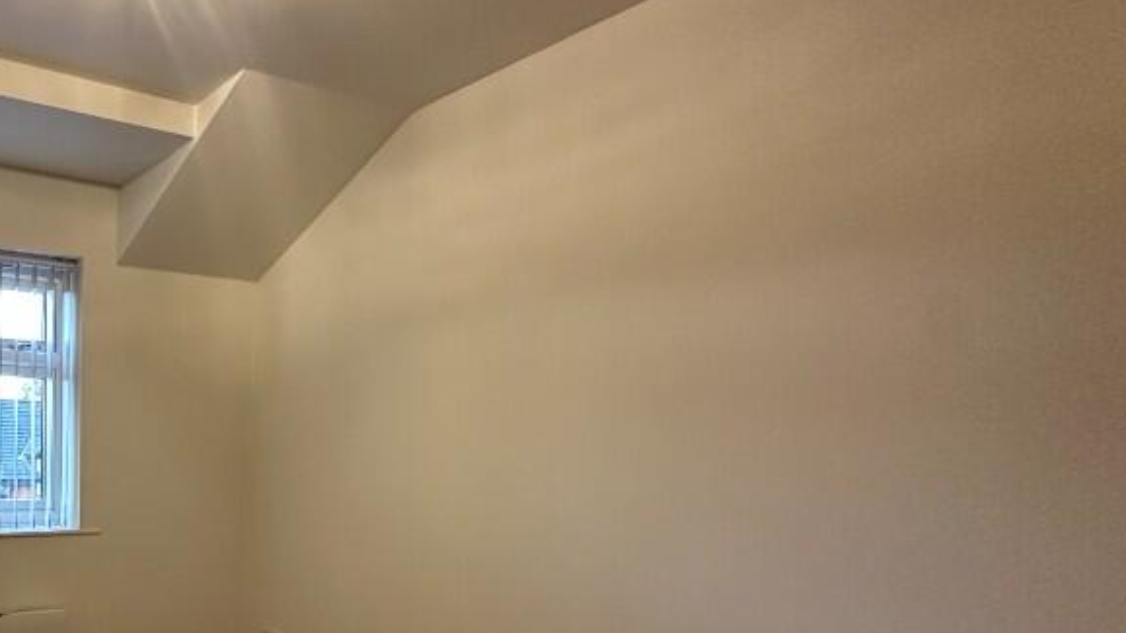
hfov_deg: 60.7
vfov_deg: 41.0
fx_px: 806
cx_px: 142
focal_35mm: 27
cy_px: 508
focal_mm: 2.22
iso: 250
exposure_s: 1/50
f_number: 2.2
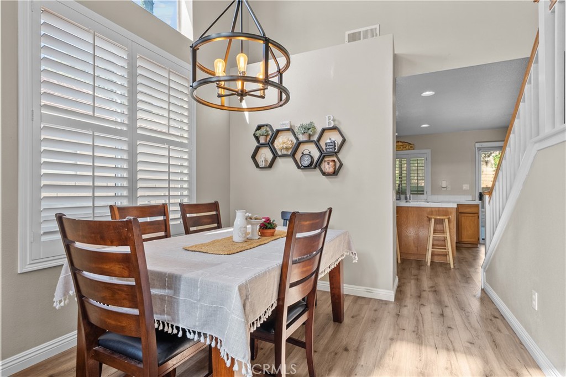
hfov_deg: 90.0
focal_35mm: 18
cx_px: 283
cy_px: 188
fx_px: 283
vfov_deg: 67.4
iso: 250
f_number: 9
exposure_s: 1/10
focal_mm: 18
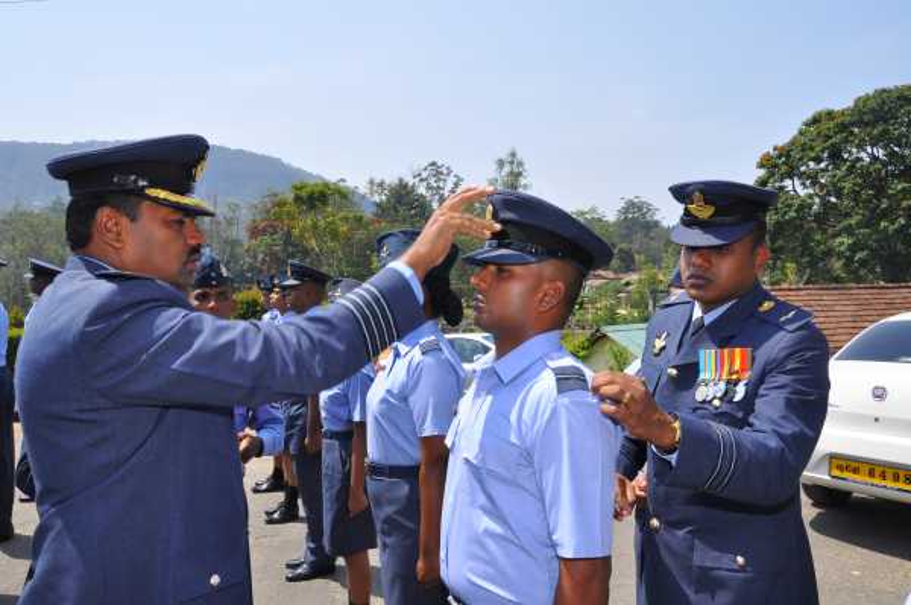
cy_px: 302
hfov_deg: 59.6
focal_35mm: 32
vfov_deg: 41.6
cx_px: 456
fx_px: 796
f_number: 13
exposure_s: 1/160
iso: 200
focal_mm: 21
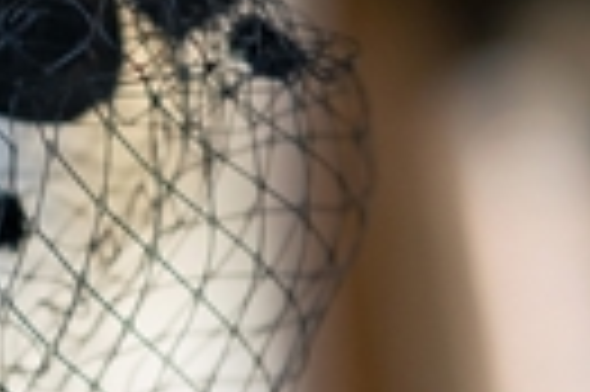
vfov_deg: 2.8
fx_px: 7873
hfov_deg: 4.3
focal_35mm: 481
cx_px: 144
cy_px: 552
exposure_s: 1/160
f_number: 2.2
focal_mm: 85
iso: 320
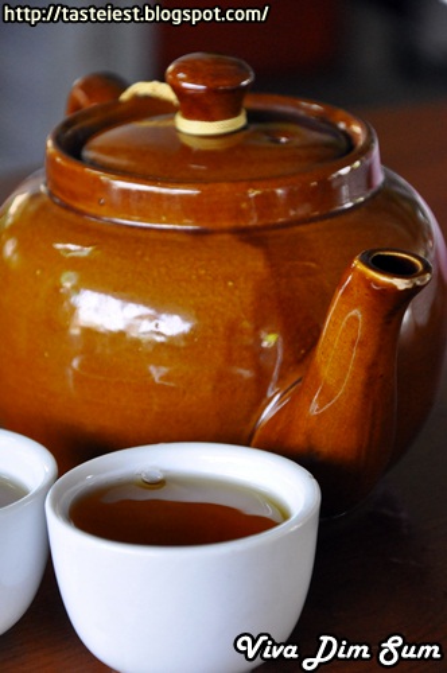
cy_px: 336
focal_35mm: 158
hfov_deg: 8.7
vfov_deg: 13.1
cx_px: 224
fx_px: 2941
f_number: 5.6
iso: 1600
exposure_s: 1/125
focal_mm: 105
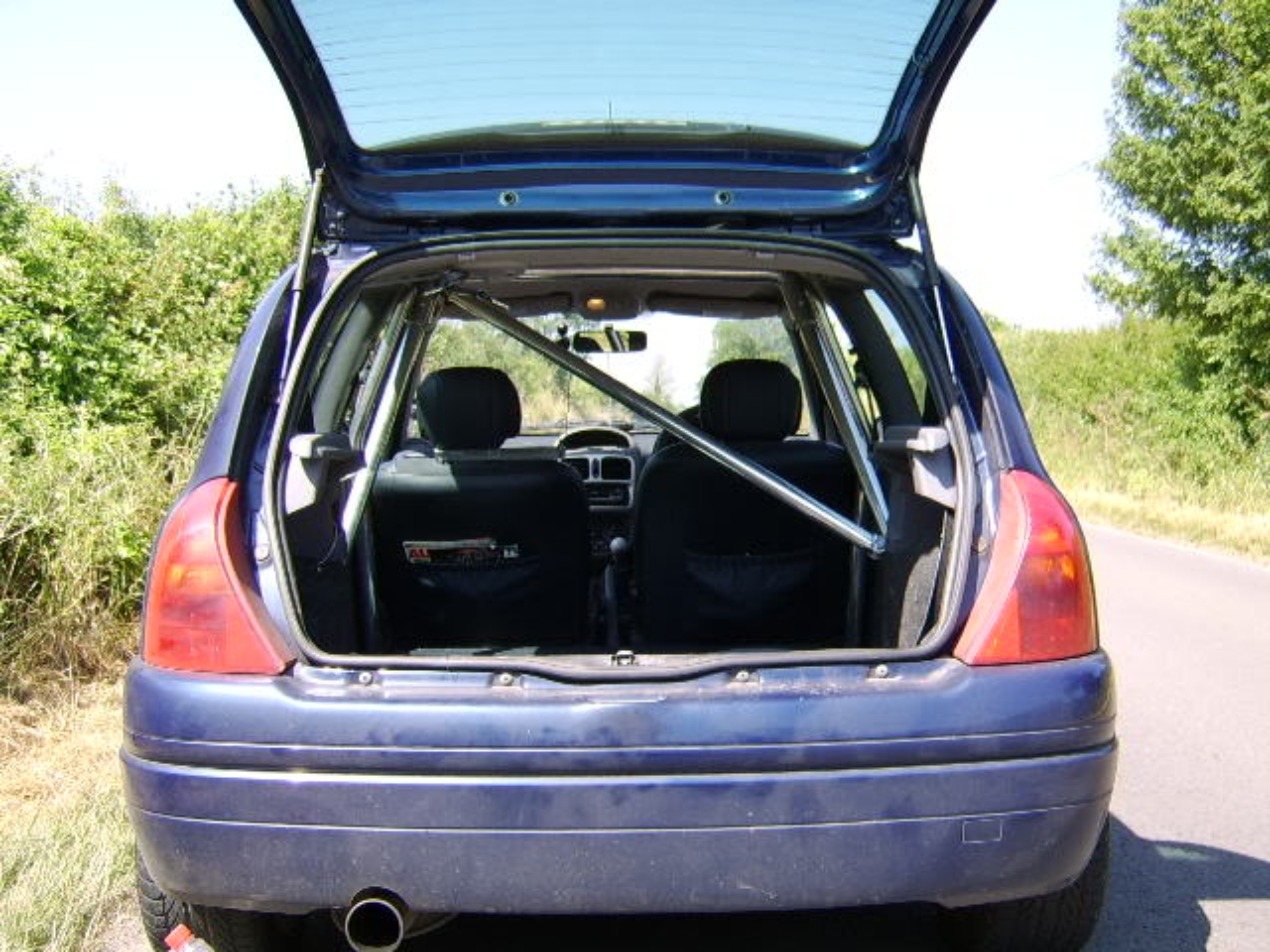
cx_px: 635
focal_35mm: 31
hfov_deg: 58.4
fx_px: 1137
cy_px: 476
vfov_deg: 45.4
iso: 71
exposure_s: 1/324
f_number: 2.7
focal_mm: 8.13
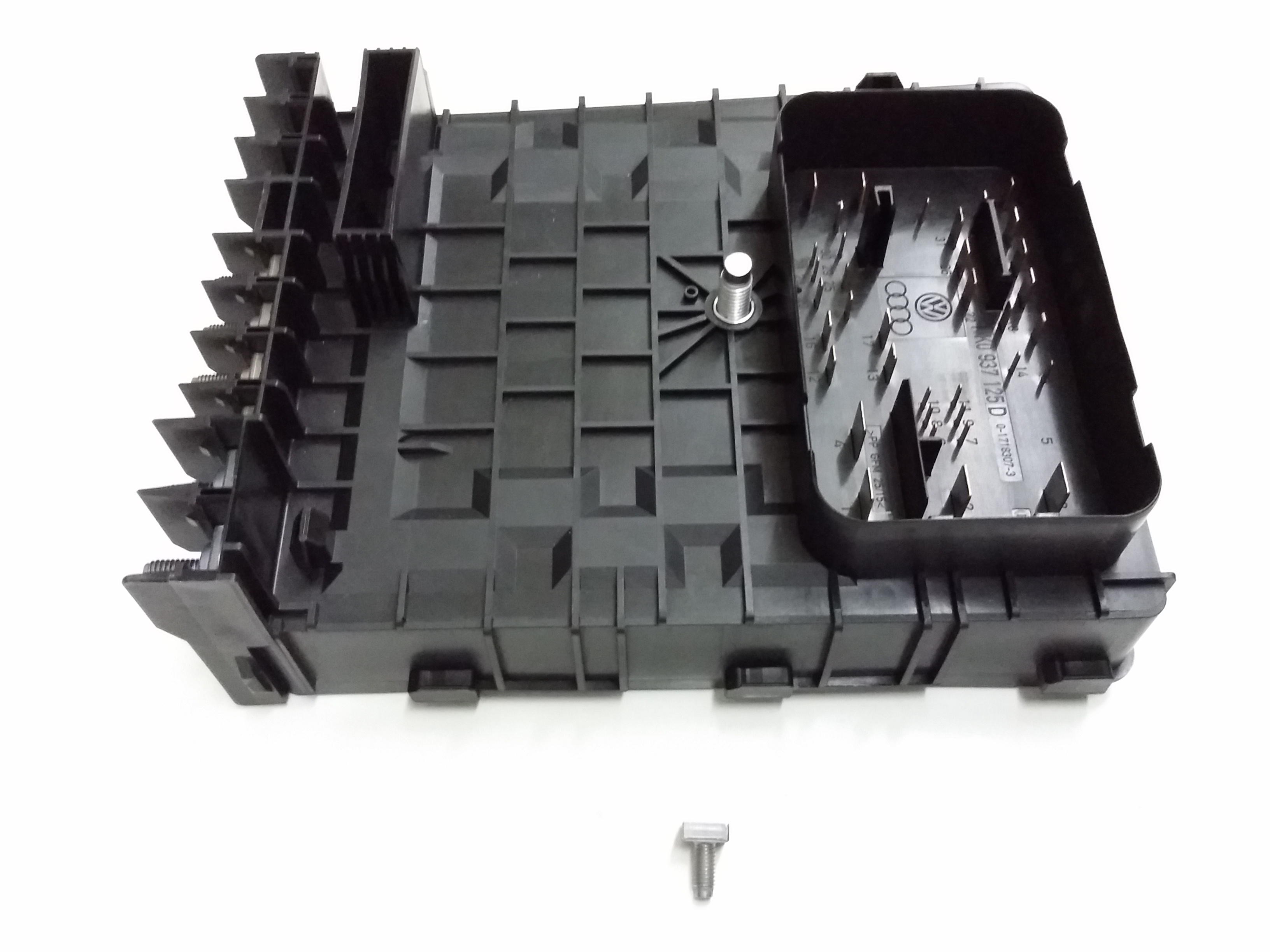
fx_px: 1174
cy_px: 476
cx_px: 635
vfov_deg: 44.2
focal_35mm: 32
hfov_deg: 56.8
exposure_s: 1/15
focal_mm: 3.4
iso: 500
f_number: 2.4
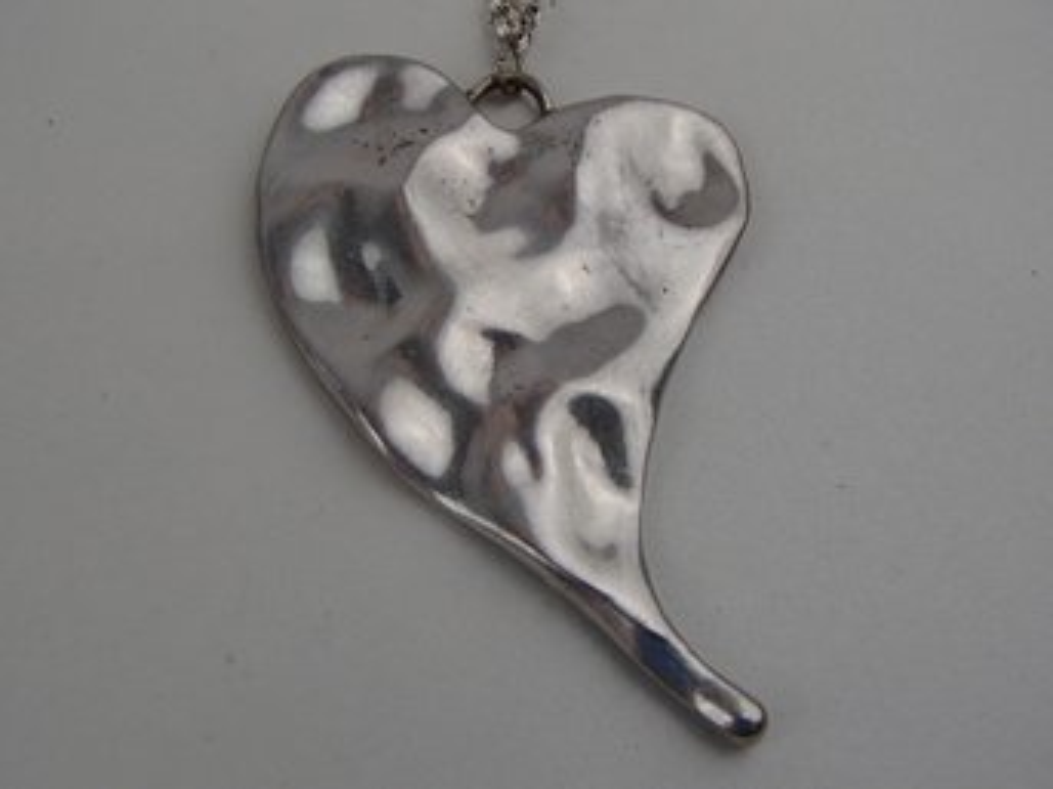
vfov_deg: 38.6
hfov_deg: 50.2
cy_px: 394
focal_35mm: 37
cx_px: 526
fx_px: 1125
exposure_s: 1/160
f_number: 4.7
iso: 100
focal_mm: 6.64
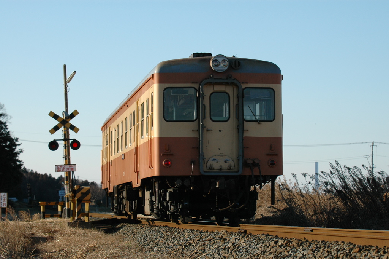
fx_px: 1295
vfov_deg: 11.4
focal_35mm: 120
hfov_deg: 17.1
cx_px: 194
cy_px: 130
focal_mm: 80
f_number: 4
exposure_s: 1/1000
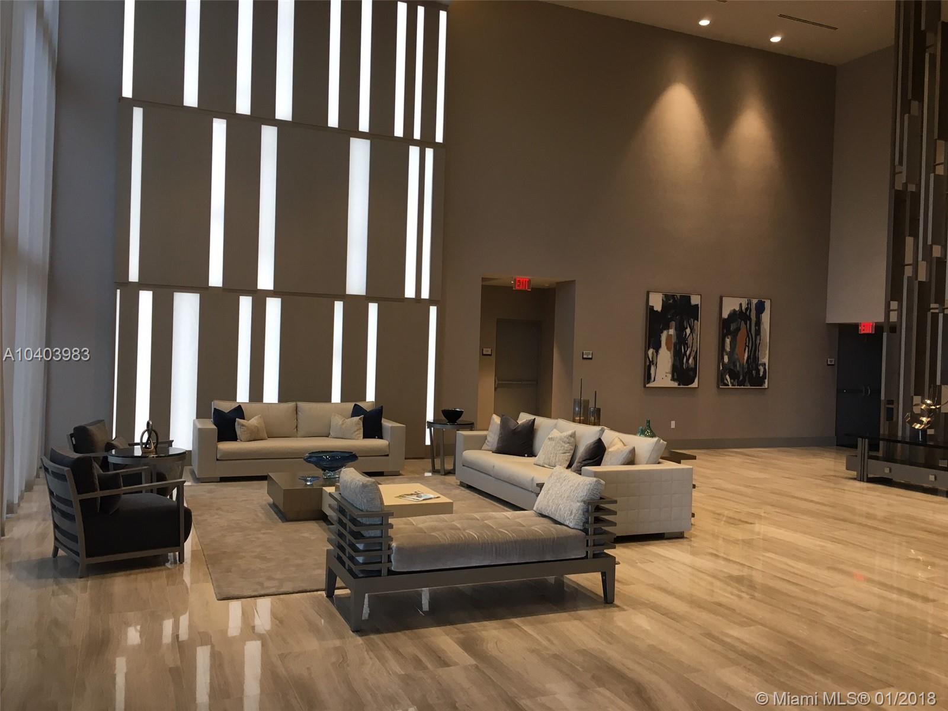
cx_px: 474
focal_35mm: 29
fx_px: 794
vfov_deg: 48.2
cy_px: 356
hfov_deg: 61.7
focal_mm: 4.15
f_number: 2.2
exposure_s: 1/30
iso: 25
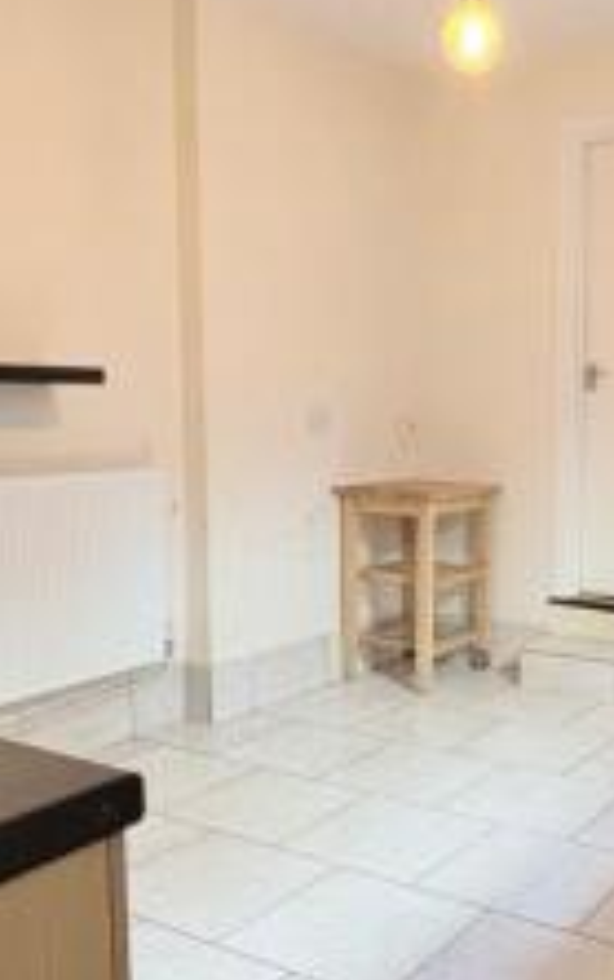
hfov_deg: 31.8
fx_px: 1043
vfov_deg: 50.3
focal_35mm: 39
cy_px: 541
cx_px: 506
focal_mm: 2.22
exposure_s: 1/50
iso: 200
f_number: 2.2
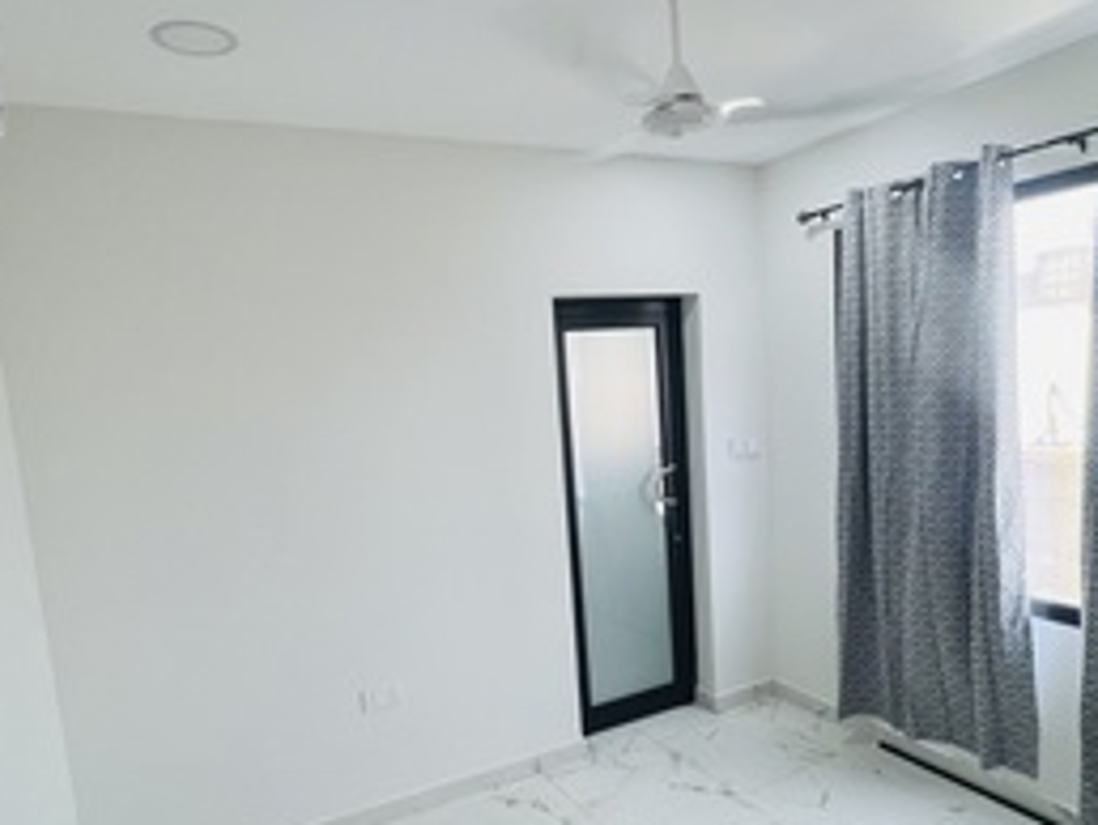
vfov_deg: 58.6
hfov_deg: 73.8
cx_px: 568
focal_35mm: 23
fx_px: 730
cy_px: 483
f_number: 1.8
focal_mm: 1.57
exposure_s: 1/100
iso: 100
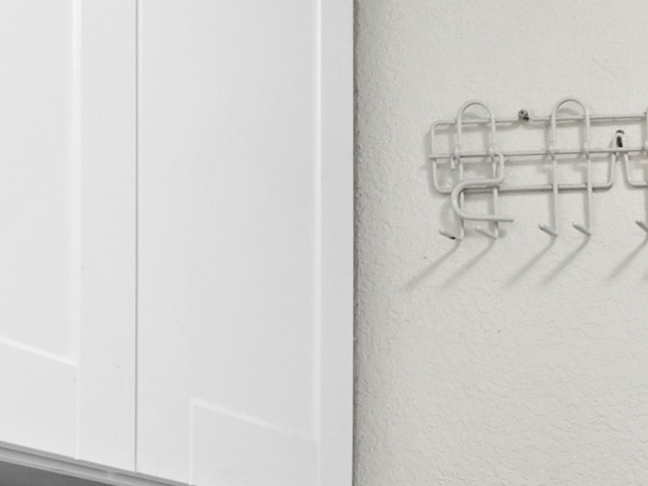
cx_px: 1052
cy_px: 723
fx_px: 1535
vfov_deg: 16.4
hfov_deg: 19.7
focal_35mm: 82
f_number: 5.6
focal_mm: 14
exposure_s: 1/13
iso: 320
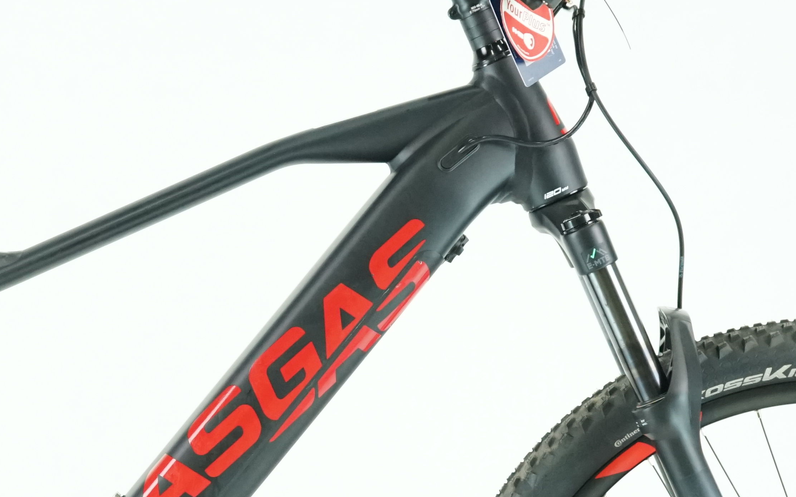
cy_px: 402
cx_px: 158
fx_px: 3449
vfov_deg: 8.2
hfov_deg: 13.1
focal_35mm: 159
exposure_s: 1/200
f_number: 5
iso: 2500
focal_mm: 58
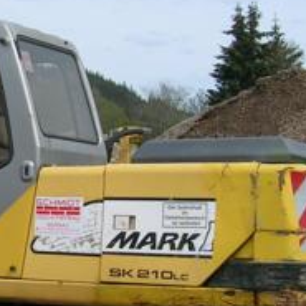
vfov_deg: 16.2
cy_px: 240
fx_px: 1070
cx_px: -43
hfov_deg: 15.8
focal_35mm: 107
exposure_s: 1/415
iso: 50
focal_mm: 5.4
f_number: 4.8
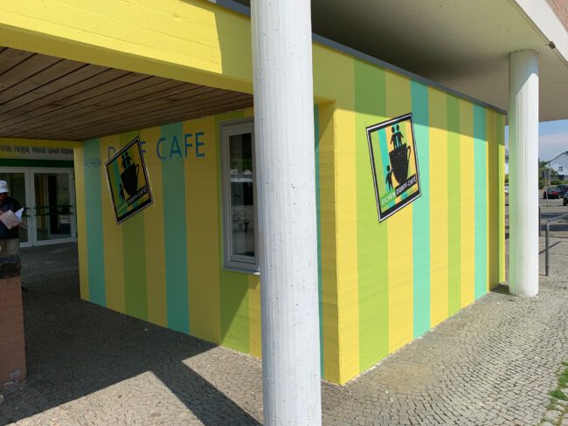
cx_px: 284
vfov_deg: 53.1
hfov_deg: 67.3
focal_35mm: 26
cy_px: 213
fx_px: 427
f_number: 1.8
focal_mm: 4.25
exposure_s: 1/4098
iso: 25
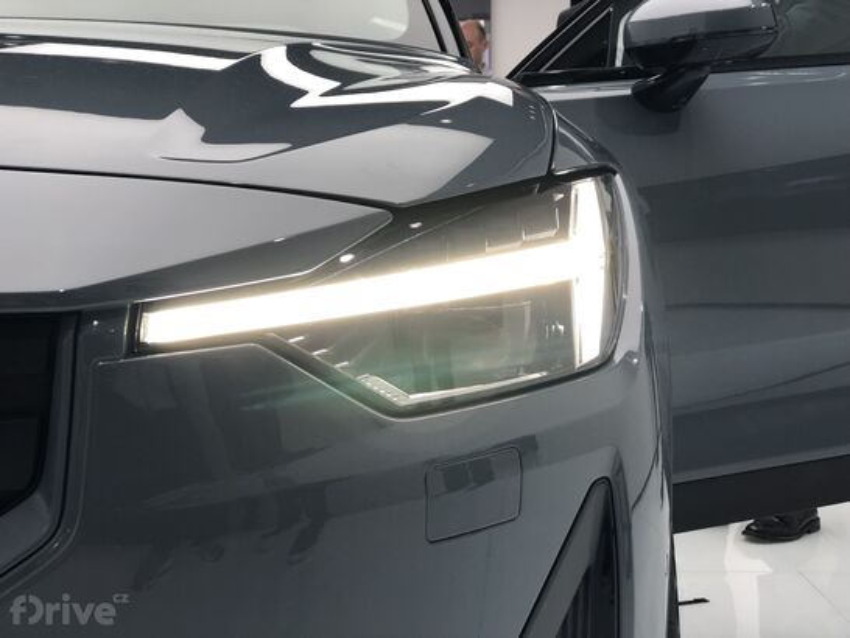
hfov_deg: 33.8
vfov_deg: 25.7
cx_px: 425
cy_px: 319
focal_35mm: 57
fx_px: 1400
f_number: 2.8
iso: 100
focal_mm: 6.6
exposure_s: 1/204
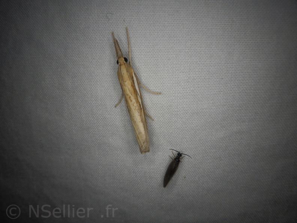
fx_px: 292
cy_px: 112
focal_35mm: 34
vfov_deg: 41.8
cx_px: 148
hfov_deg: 54.0
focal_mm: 6.1
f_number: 4.6
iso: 125
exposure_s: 1/1000
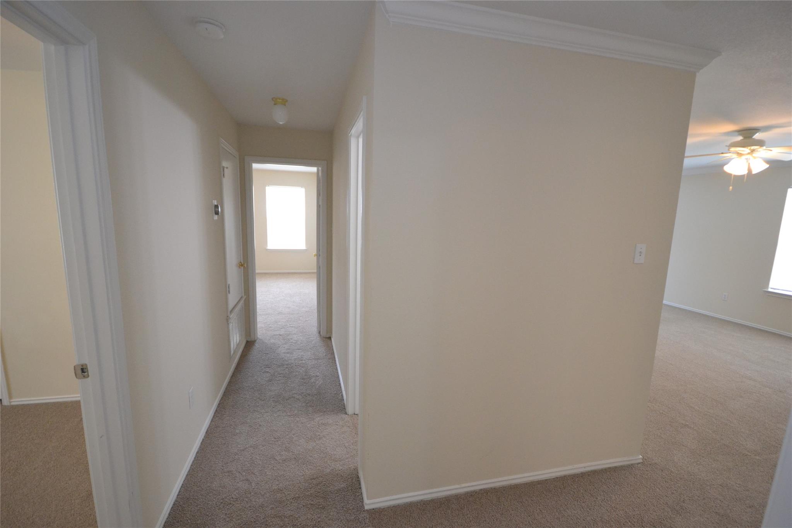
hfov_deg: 100.4
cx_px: 396
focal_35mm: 15
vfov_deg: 77.3
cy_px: 264
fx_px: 330
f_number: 4
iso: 1800
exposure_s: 1/60
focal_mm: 10
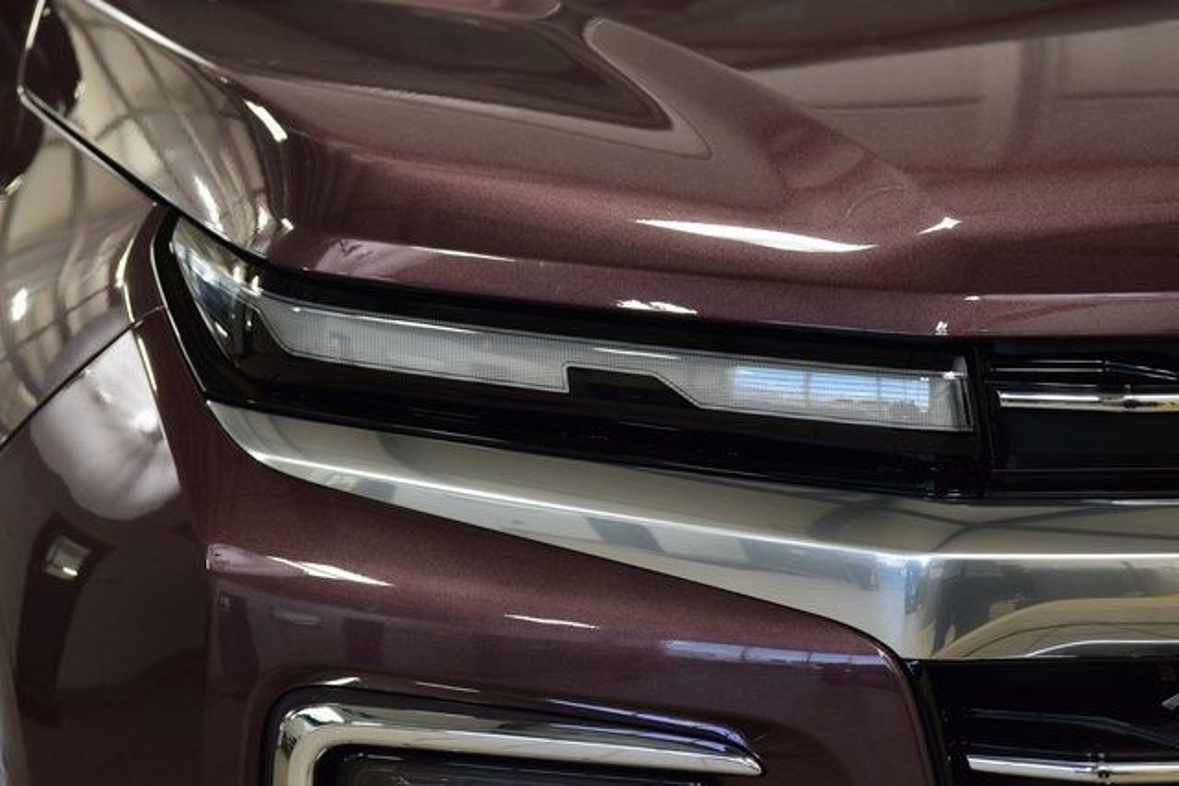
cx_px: 590
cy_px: 393
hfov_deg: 19.5
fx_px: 3439
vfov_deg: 13.0
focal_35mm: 105
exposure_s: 1/30
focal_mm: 70
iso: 720
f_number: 7.1
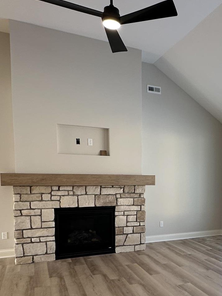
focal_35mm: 34
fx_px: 291
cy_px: 203
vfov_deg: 52.7
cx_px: 189
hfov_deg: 39.5
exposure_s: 1/120
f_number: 2.2
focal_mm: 2.22
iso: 64
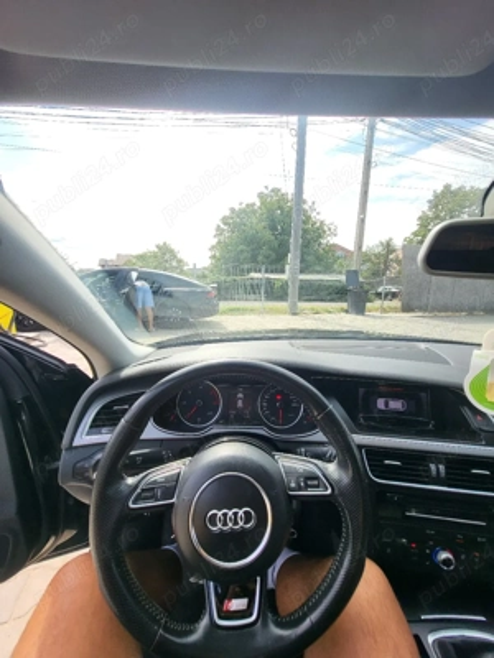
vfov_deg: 106.2
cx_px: 247
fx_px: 247
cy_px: 329
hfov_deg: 89.9
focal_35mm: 13
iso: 32
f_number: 2.2
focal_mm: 1.74
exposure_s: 1/417
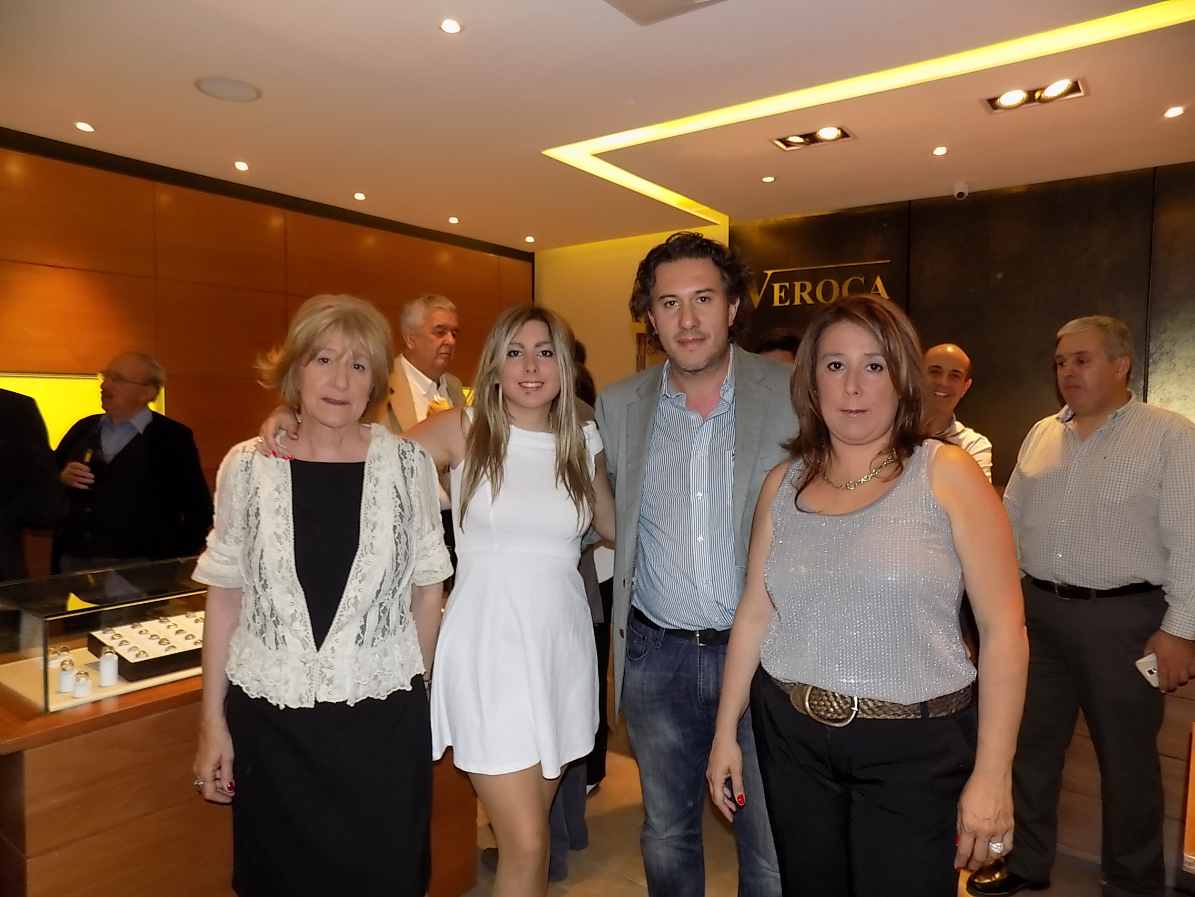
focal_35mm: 23
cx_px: 598
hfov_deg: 73.9
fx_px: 794
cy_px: 448
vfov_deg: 58.9
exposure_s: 1/30
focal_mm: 4
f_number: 3.1
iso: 200
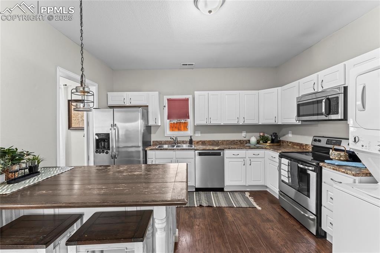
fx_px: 148
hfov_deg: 104.3
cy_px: 126
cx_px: 190
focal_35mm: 14
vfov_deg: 81.2
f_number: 8
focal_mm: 14
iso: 800
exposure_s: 1
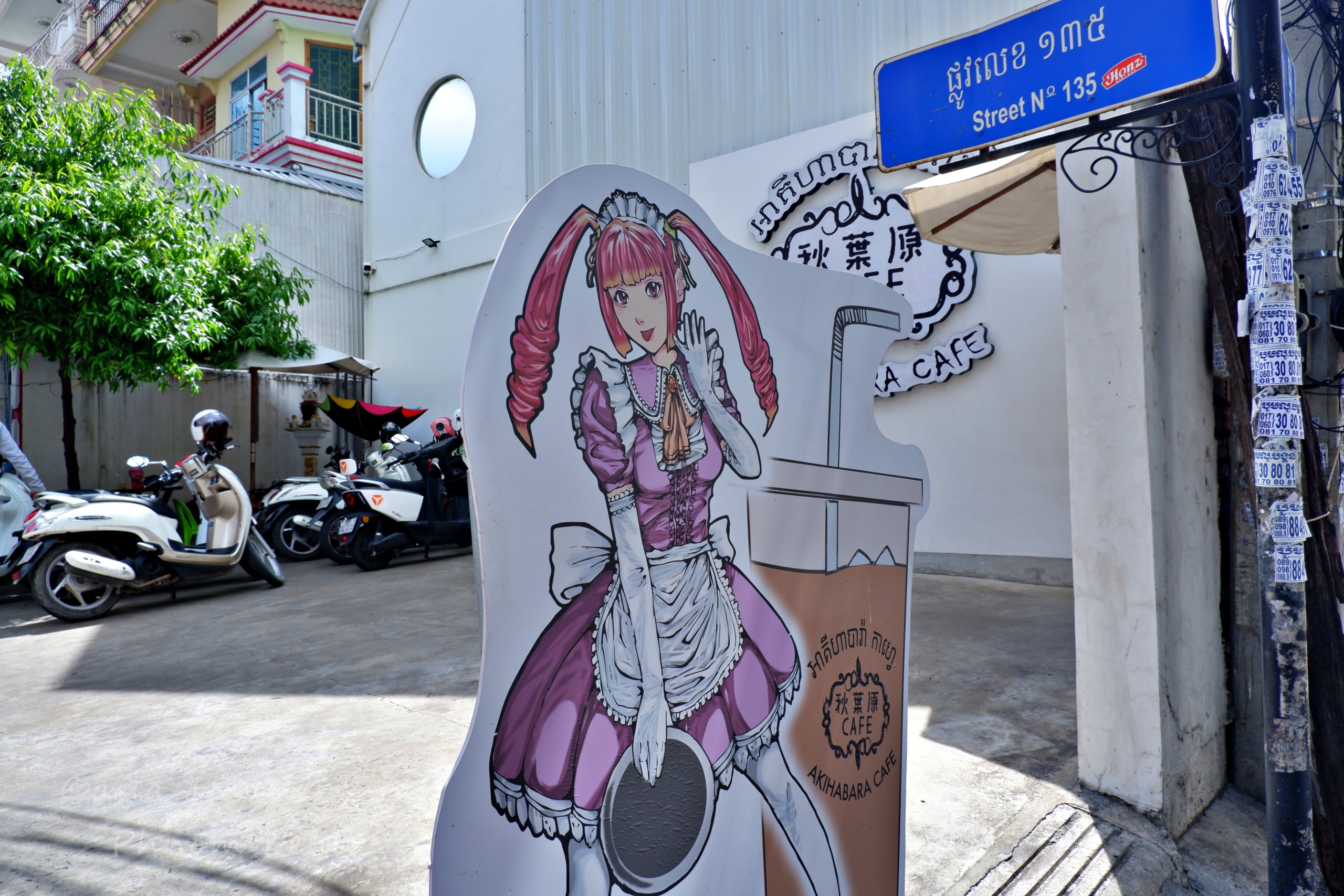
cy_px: 448
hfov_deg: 76.1
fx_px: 859
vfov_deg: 55.1
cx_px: 672
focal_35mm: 23
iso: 200
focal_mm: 15
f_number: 8
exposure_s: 1/200
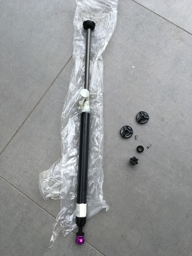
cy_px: 128
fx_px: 214
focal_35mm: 29
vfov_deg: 61.7
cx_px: 96
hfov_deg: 48.2
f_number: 2.2
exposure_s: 1/33
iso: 125
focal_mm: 4.15
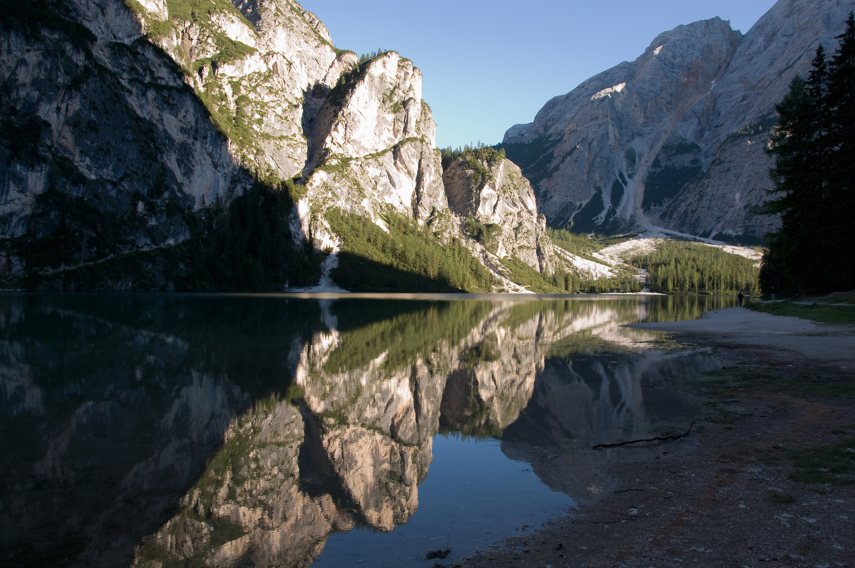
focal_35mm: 27
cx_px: 428
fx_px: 640
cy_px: 284
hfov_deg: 67.4
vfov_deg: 47.8
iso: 250
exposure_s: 1/100
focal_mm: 18
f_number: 9
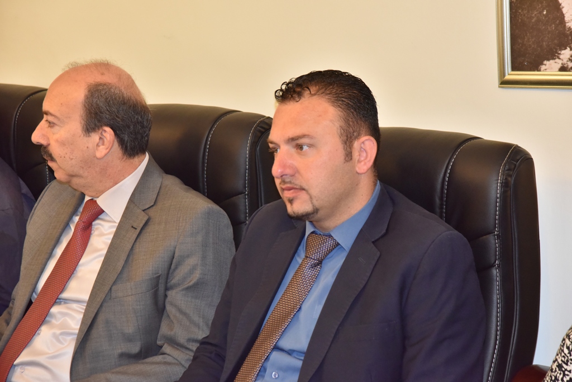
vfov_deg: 13.0
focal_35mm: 105
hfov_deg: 19.5
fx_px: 1668
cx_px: 286
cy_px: 191
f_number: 7.1
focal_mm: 105
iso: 3200
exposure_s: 1/160
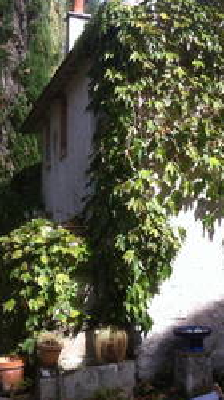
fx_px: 583
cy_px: 192
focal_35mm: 55
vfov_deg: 37.9
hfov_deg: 21.5
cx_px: 184
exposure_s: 1/431
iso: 80
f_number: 2.8
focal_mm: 3.85
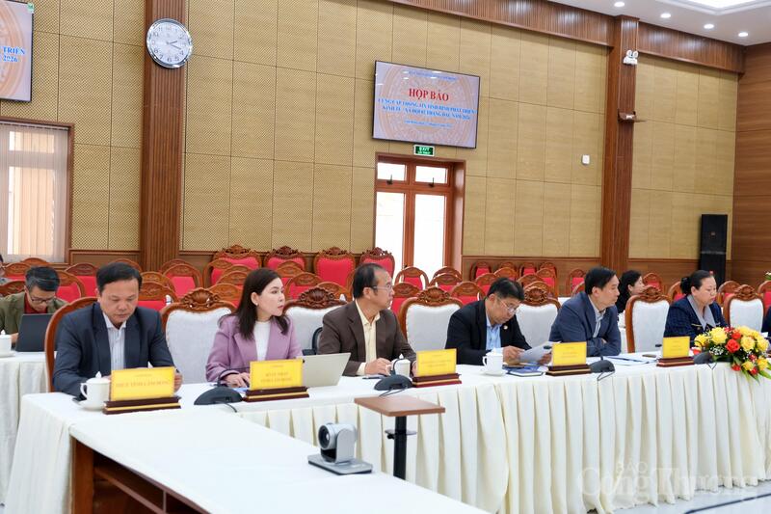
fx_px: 878
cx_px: 386
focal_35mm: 41
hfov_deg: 47.4
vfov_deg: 32.6
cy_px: 257
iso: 500
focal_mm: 27.4
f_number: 4
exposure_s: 1/60
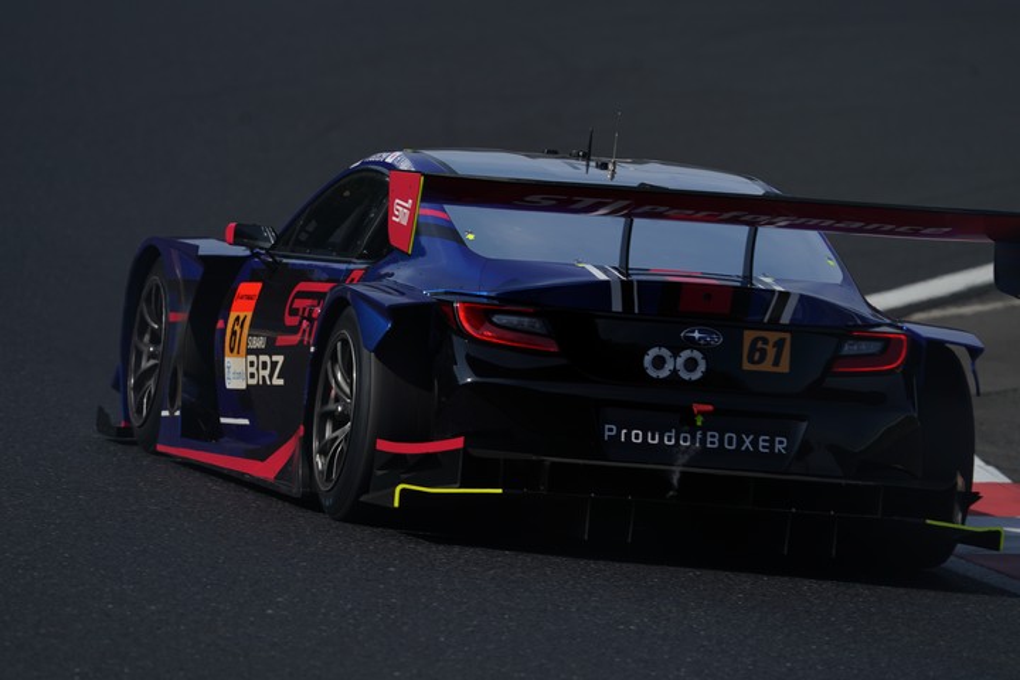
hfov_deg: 5.1
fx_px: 11531
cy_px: 340
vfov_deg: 3.4
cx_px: 510
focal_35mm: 407
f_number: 6.3
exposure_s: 1/1000
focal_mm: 407
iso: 100
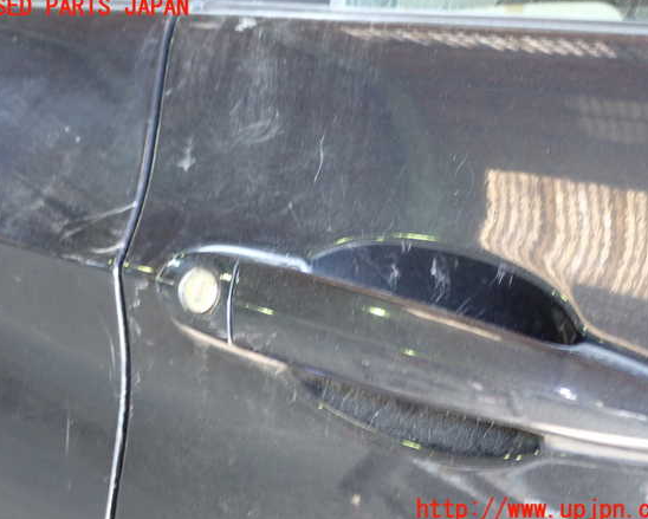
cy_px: 259
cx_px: 329
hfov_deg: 39.5
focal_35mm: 47
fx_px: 902
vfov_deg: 32.1
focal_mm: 7.84
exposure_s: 1/20
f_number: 2.9
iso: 800
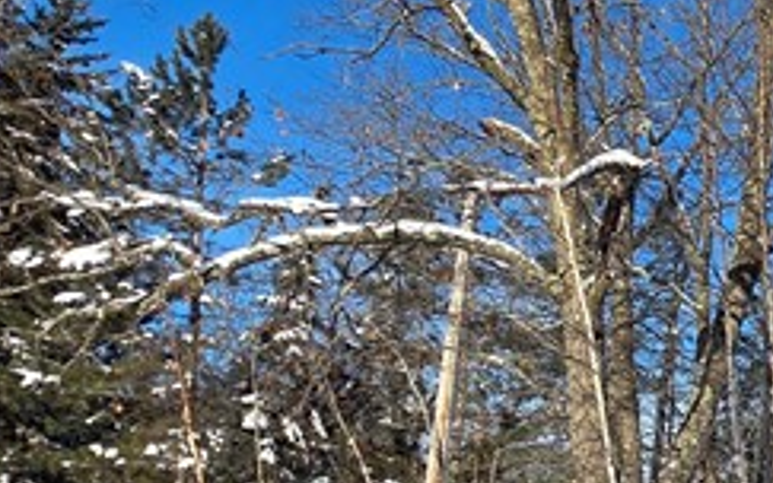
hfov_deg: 27.4
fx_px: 1222
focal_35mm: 58
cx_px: 1078
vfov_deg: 22.1
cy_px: 391
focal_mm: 2.2
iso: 40
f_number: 1.9
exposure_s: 1/1809
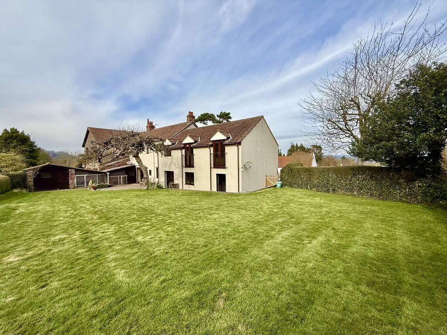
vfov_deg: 85.7
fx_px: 181
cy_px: 168
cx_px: 224
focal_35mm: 14
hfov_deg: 102.1
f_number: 2.2
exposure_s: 1/1464
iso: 50
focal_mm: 2.22
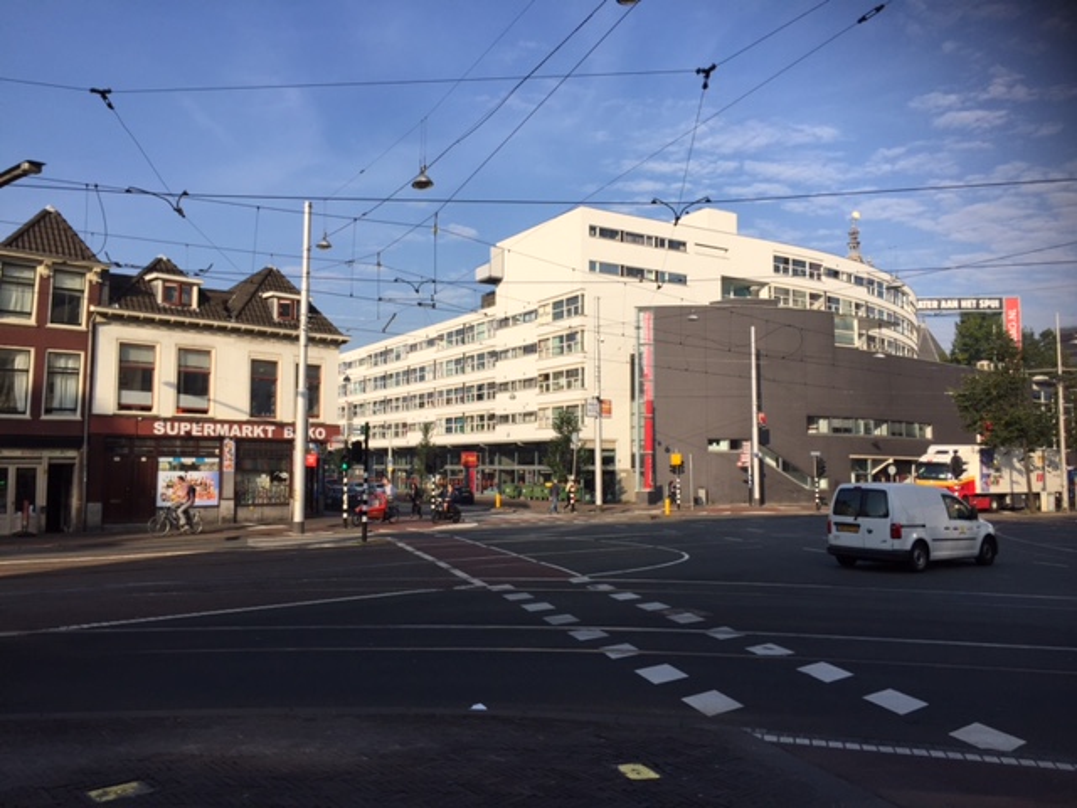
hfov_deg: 61.7
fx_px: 902
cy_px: 404
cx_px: 538
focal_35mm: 29
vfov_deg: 48.2
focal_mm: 4.15
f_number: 2.2
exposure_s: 1/2083
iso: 32
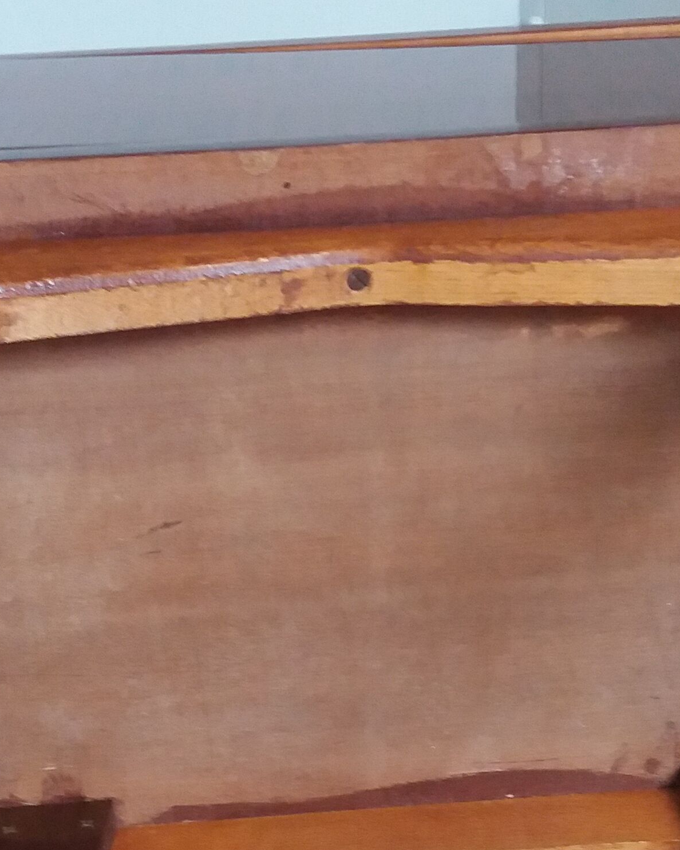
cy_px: 647
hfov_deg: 20.2
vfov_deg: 24.8
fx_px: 1911
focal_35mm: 76
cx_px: 392
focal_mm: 3.7
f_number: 1.9
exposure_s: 1/17
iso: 250
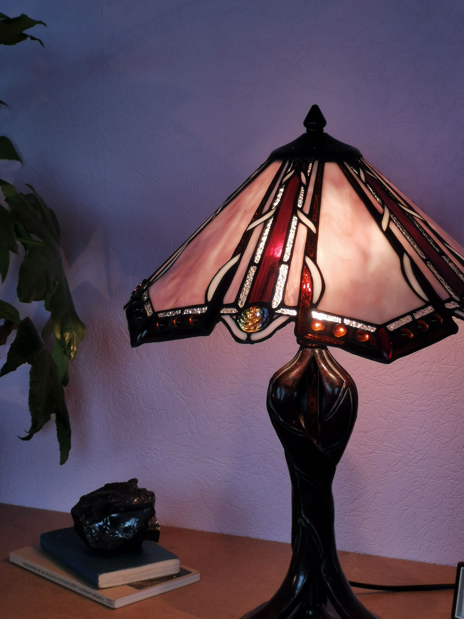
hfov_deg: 18.2
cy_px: 310
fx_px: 1448
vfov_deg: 24.1
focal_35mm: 81
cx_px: 232
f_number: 2.4
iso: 50
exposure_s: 1/100
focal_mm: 7.48
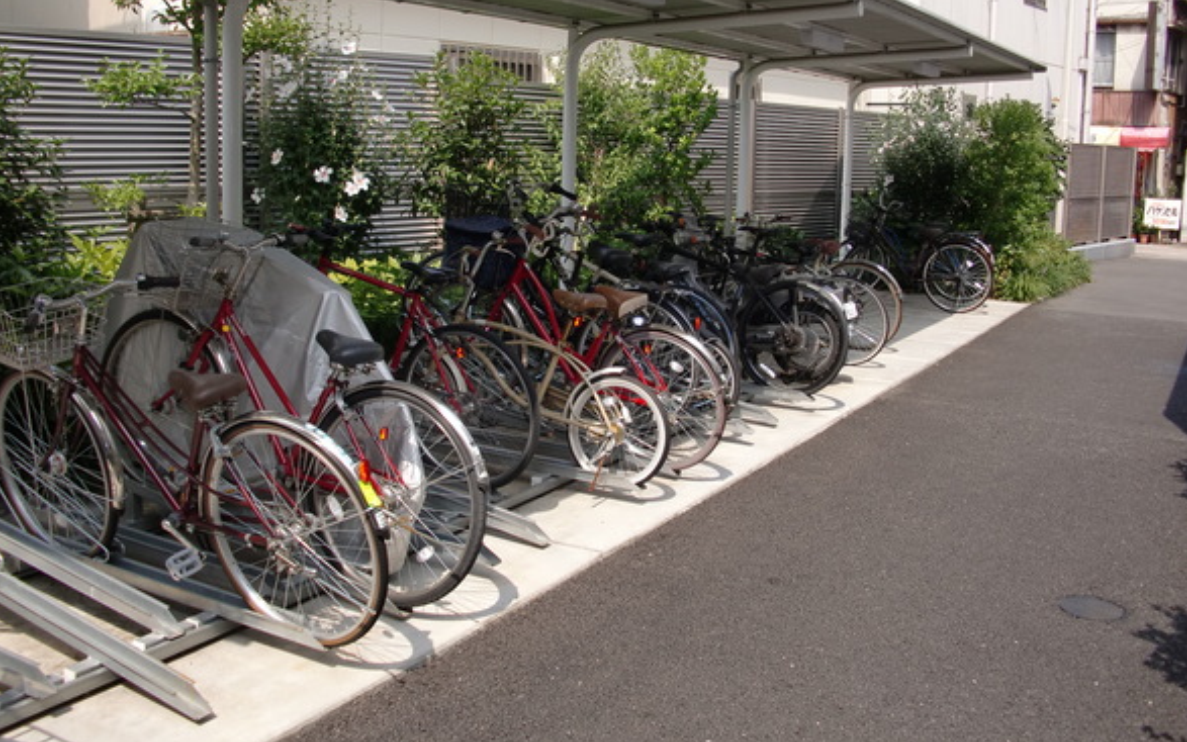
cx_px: 586
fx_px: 1262
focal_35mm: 39
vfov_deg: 32.7
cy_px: 317
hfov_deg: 50.4
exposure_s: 1/800
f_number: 2.8
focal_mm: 6.3
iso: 64
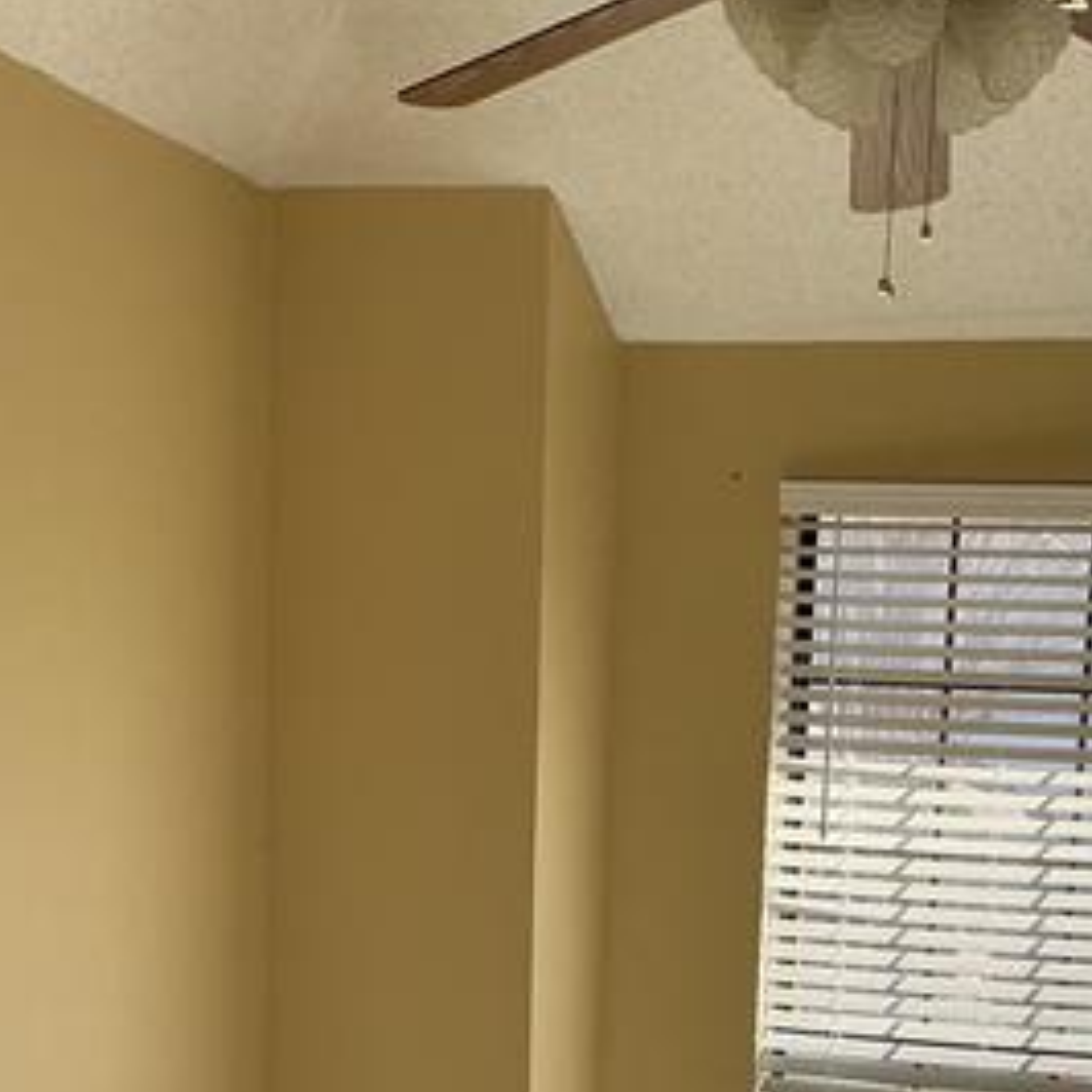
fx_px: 2641
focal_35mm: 74
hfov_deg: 22.9
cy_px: 1355
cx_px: 944
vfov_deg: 21.5
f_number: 1.8
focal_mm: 3
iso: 25
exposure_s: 1/691
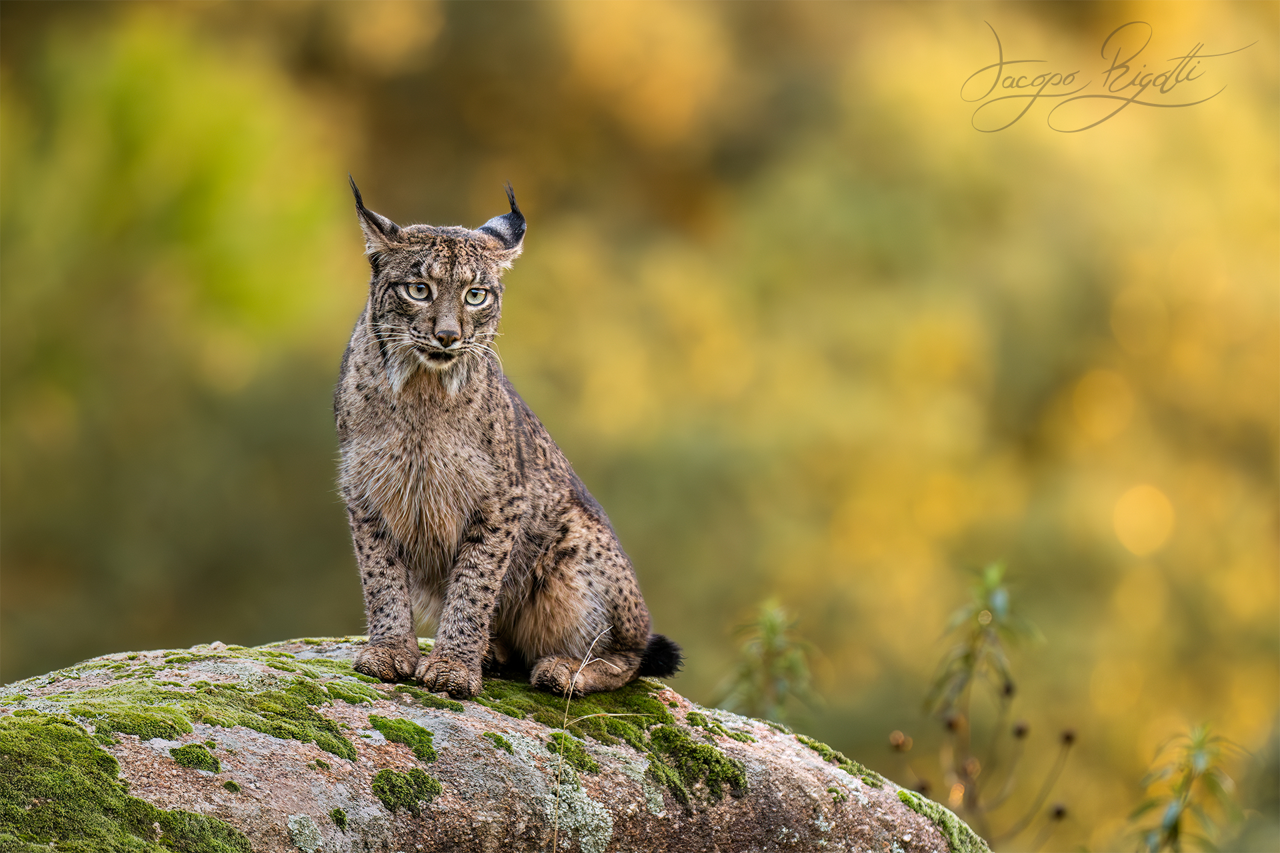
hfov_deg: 5.2
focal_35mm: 400
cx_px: 640
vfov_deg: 3.4
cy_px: 426
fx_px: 14221
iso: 1600
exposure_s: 1/160
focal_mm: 400
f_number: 4.5
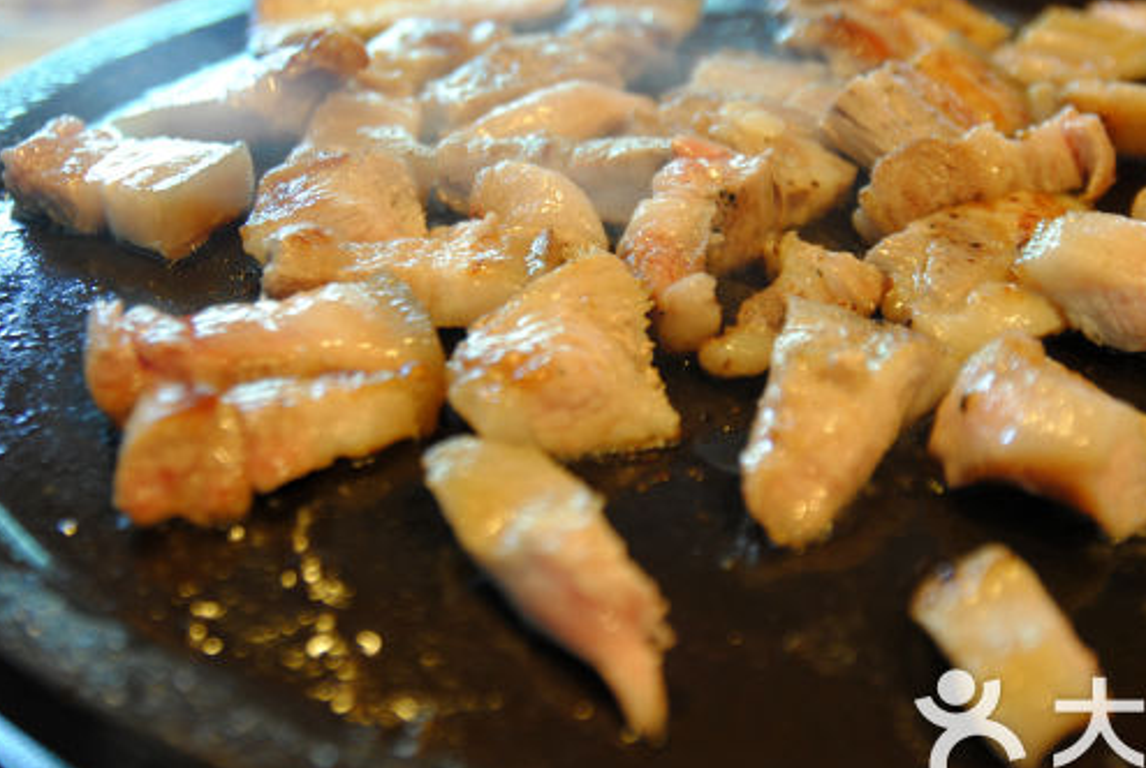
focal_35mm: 66
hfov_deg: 30.5
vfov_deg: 20.8
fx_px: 2095
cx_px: 685
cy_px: 302
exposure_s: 1/5
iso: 100
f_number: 2.8
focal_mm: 31
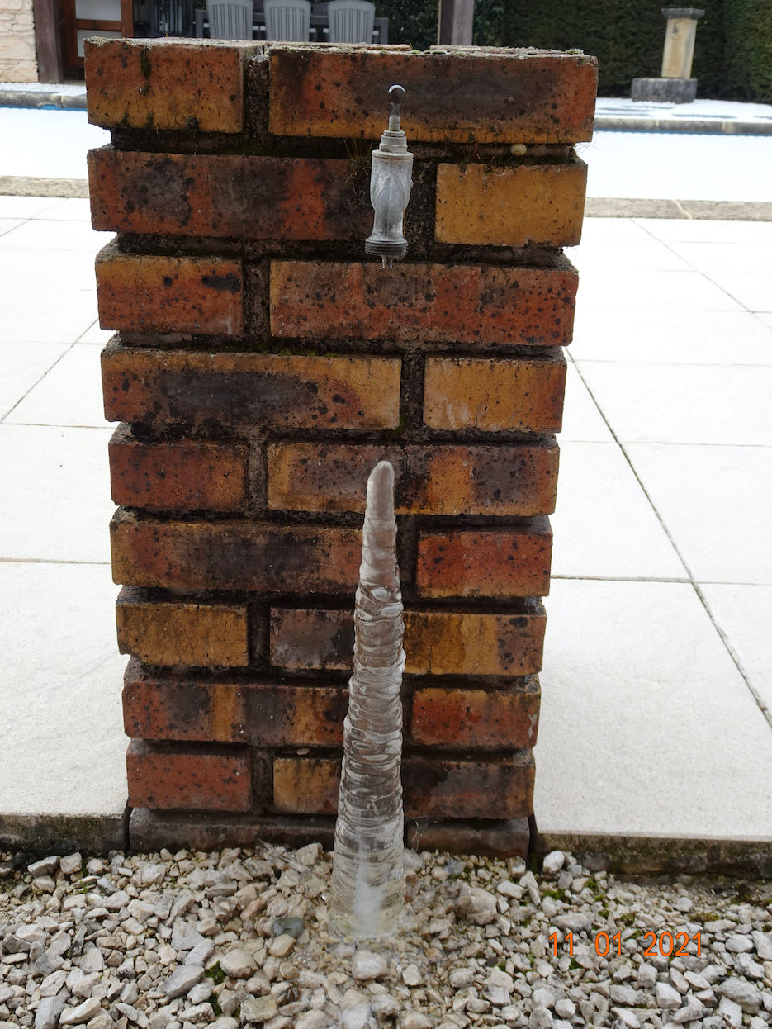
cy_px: 502
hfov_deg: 37.7
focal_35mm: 38
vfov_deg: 49.0
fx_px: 1130
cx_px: 379
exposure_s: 1/60
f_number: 4
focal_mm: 6.26
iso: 80
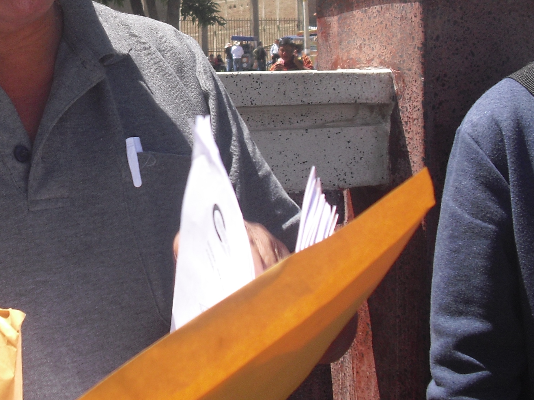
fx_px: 1095
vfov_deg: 20.3
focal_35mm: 71
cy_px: 42
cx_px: 101
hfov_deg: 26.8
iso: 100
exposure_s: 1/125
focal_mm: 6.3
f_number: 7.8
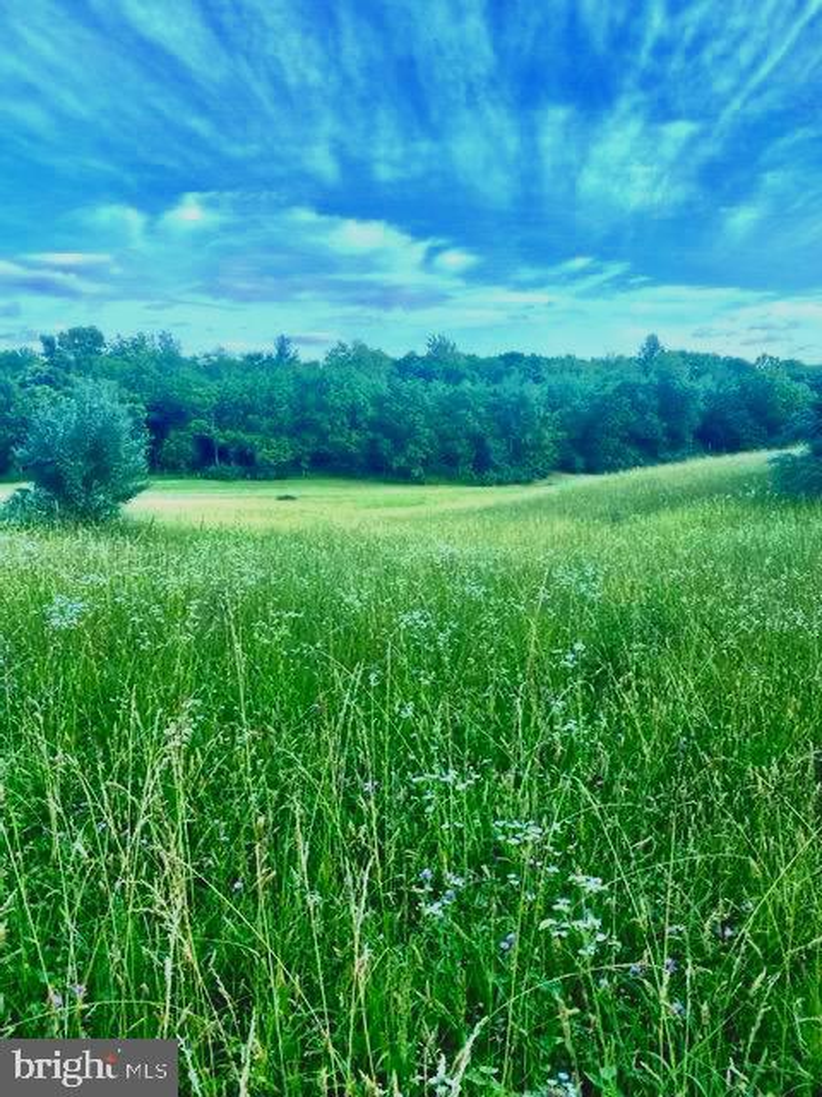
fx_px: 823
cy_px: 548
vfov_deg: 67.3
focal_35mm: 26
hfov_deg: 53.1
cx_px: 411
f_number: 1.8
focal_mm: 4.25
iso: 32
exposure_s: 1/1395
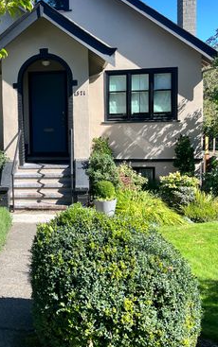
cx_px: 17
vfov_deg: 44.2
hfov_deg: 27.5
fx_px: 427
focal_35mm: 45
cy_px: 143
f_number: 1.5
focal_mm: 5.7
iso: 50
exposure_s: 1/1326
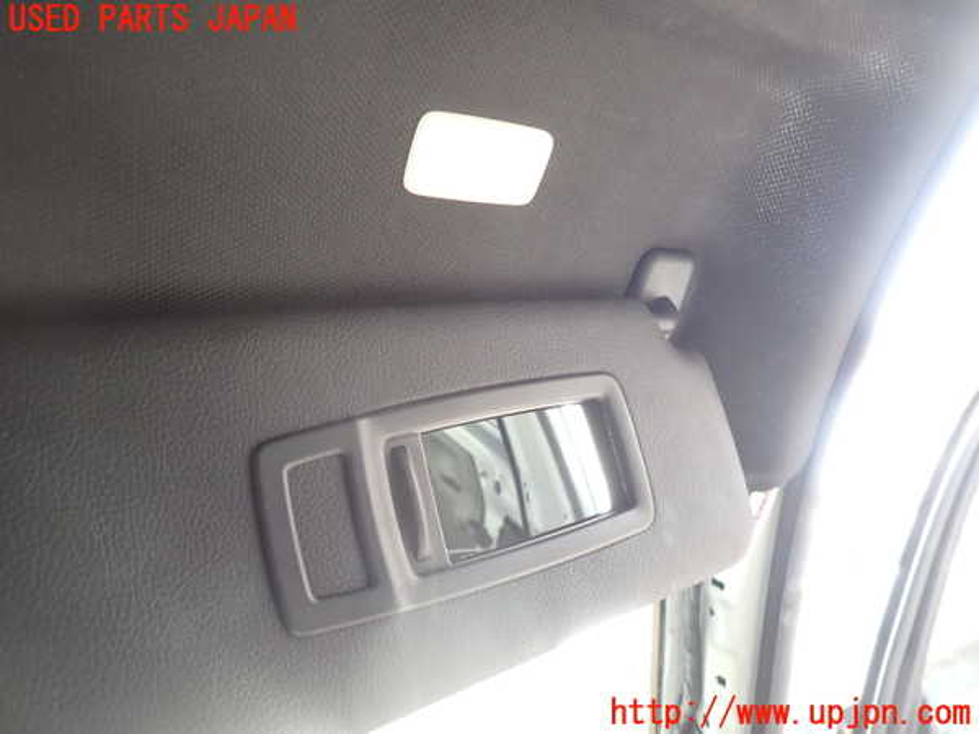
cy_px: 367
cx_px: 490
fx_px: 707
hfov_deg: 69.4
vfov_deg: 54.9
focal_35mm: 25
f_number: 2
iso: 125
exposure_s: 1/60
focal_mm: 4.5
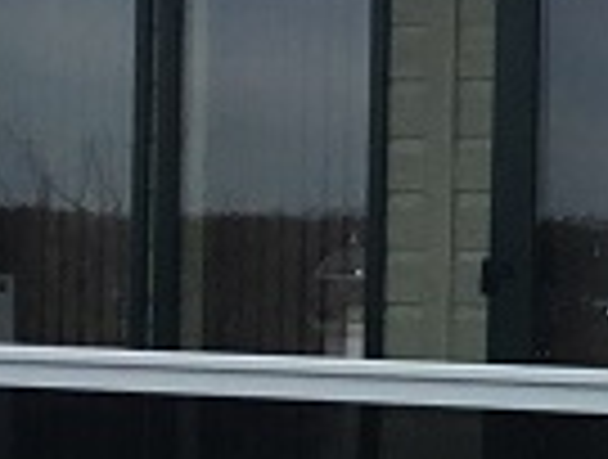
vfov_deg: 6.5
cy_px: 540
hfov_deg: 8.0
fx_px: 4033
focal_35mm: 229
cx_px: 1432
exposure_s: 1/926
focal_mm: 3.3
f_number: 2.4
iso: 25
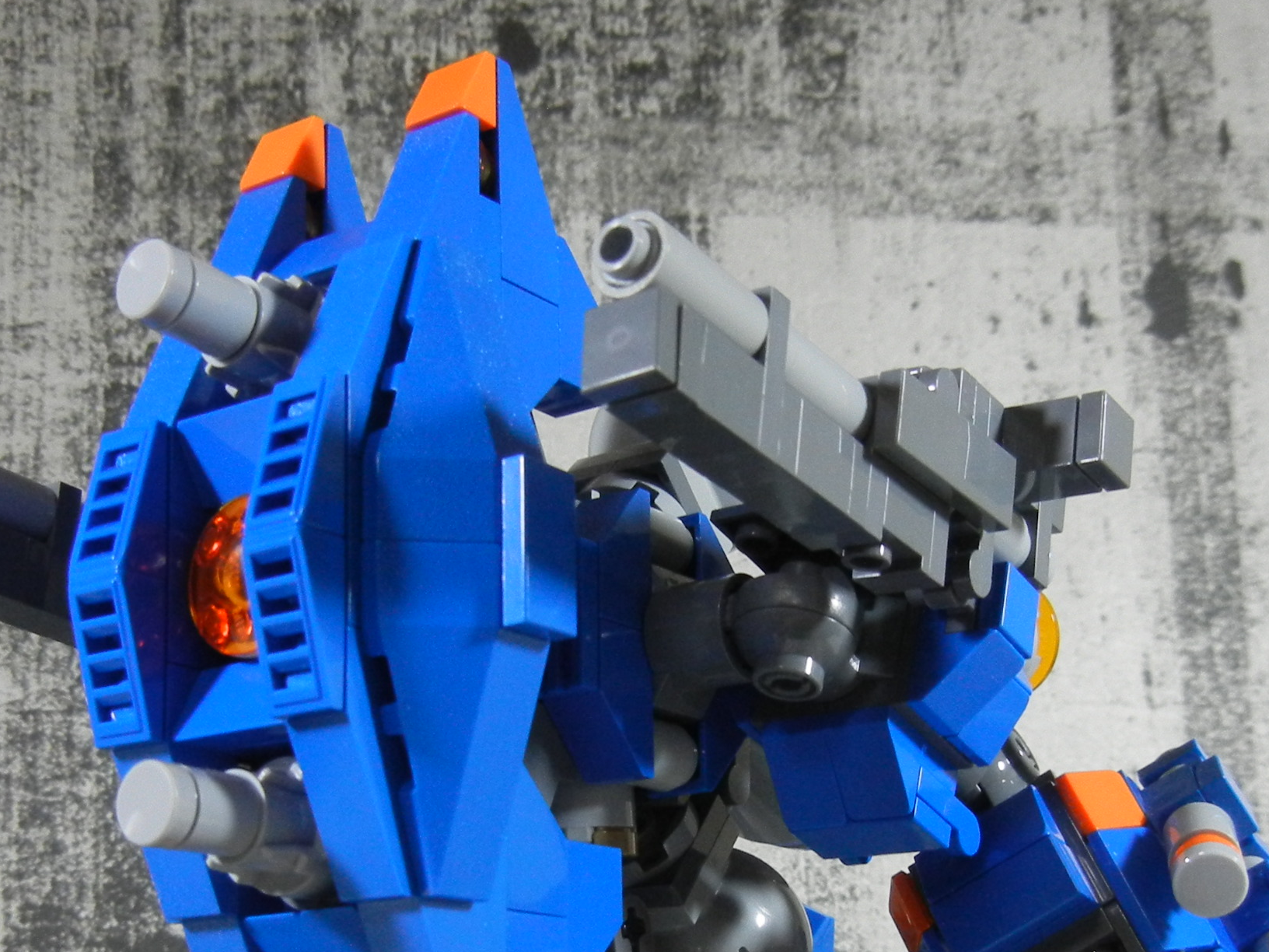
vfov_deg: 23.8
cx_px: 593
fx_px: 2200
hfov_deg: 32.2
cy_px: 831
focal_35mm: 60
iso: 400
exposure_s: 1/38.3
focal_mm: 5.4
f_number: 3.5
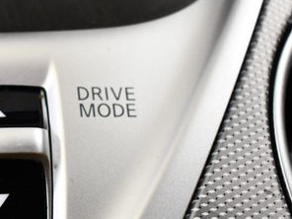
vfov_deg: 19.6
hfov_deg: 25.2
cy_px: 106
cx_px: 33
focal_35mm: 75
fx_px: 633
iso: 1600
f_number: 3.5
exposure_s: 1/125
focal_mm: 18
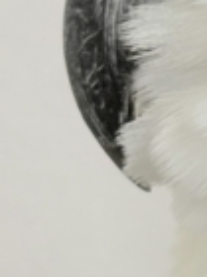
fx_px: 1898
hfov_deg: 6.0
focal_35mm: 238
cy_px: 6
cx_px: 461
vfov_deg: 8.3
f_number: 1.6
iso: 32
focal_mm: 5.96
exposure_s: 1/50
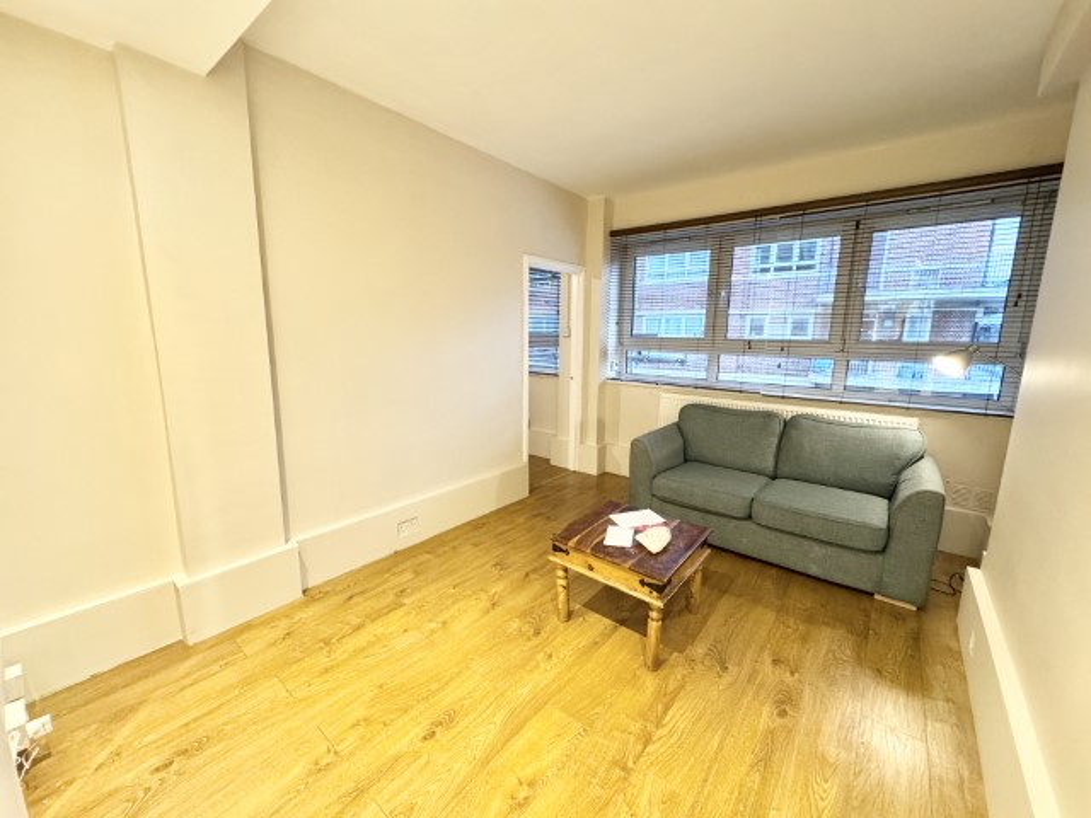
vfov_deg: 85.7
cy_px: 409
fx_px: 441
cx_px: 546
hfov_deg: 102.1
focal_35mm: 14
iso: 320
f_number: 2.2
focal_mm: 2.22
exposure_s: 1/50
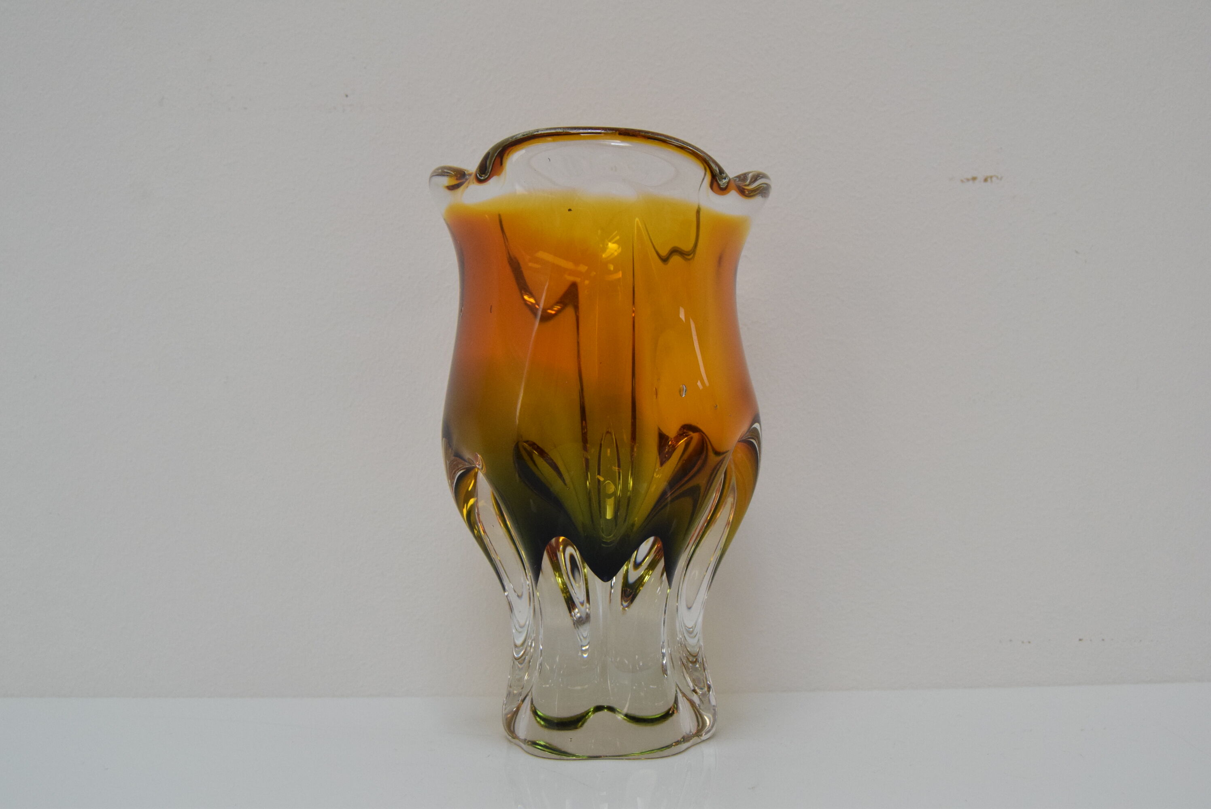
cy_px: 404
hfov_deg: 53.1
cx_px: 606
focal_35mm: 36
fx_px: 1212
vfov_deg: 36.9
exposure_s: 1/250
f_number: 8
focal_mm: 24
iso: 1600
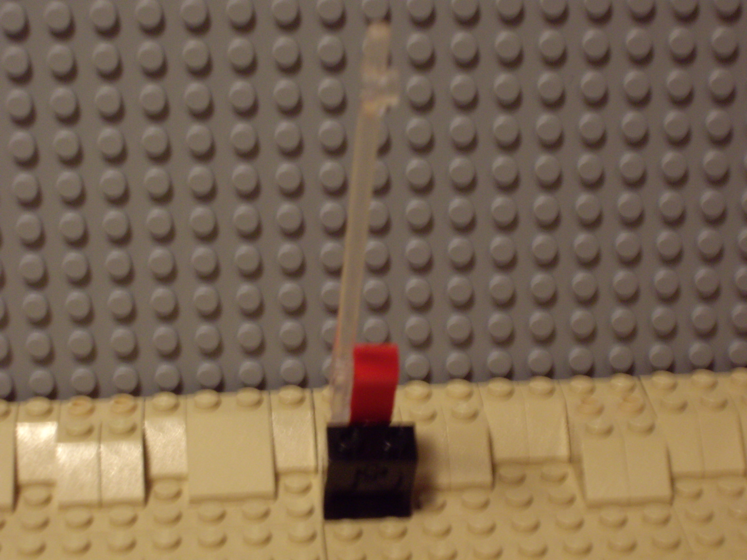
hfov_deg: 20.9
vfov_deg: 15.7
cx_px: 374
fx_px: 2028
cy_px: 280
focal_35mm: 94
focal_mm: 15.3
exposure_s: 1/13
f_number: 4.6
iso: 200
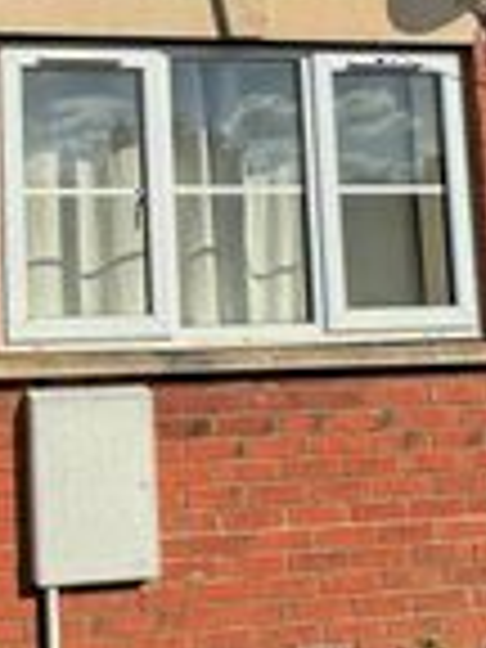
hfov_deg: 25.1
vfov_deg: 36.4
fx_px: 955
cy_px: 142
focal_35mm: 51
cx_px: -130
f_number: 2.2
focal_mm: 2.22
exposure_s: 1/3906
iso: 50
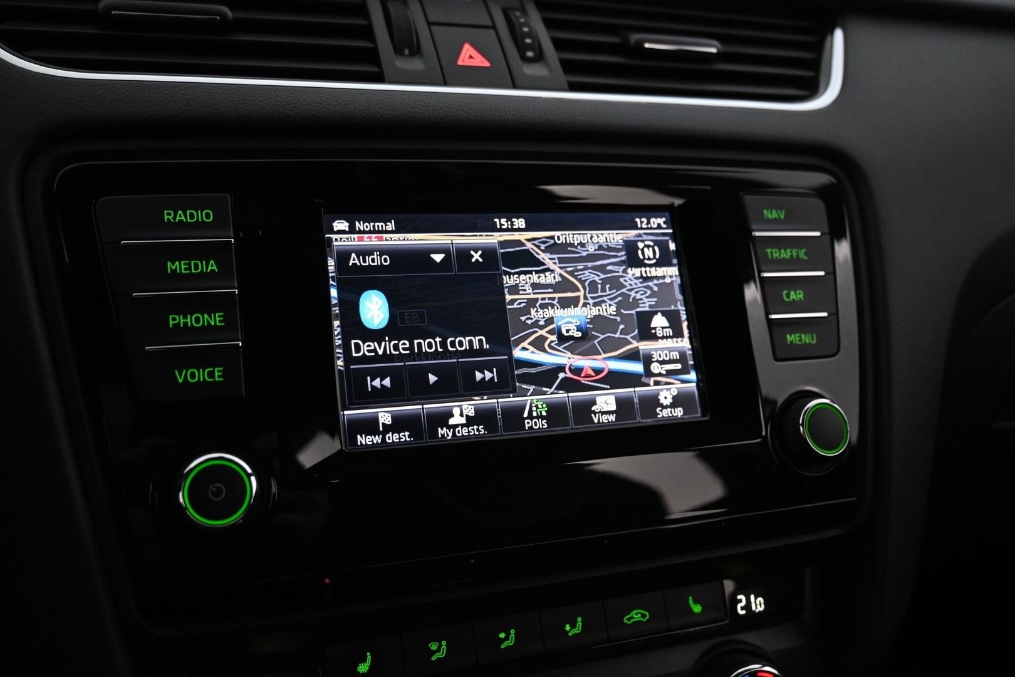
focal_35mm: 32
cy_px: 338
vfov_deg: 40.8
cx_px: 508
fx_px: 909
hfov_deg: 58.3
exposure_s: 1/30
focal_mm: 21.5
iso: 2000
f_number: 4
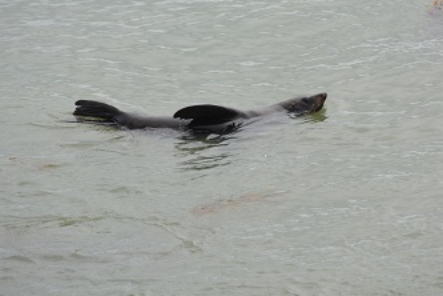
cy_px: 94
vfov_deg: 3.1
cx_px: 261
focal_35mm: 450
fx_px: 5537
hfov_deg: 4.6
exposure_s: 1/1600
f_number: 6.3
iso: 400
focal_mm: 200
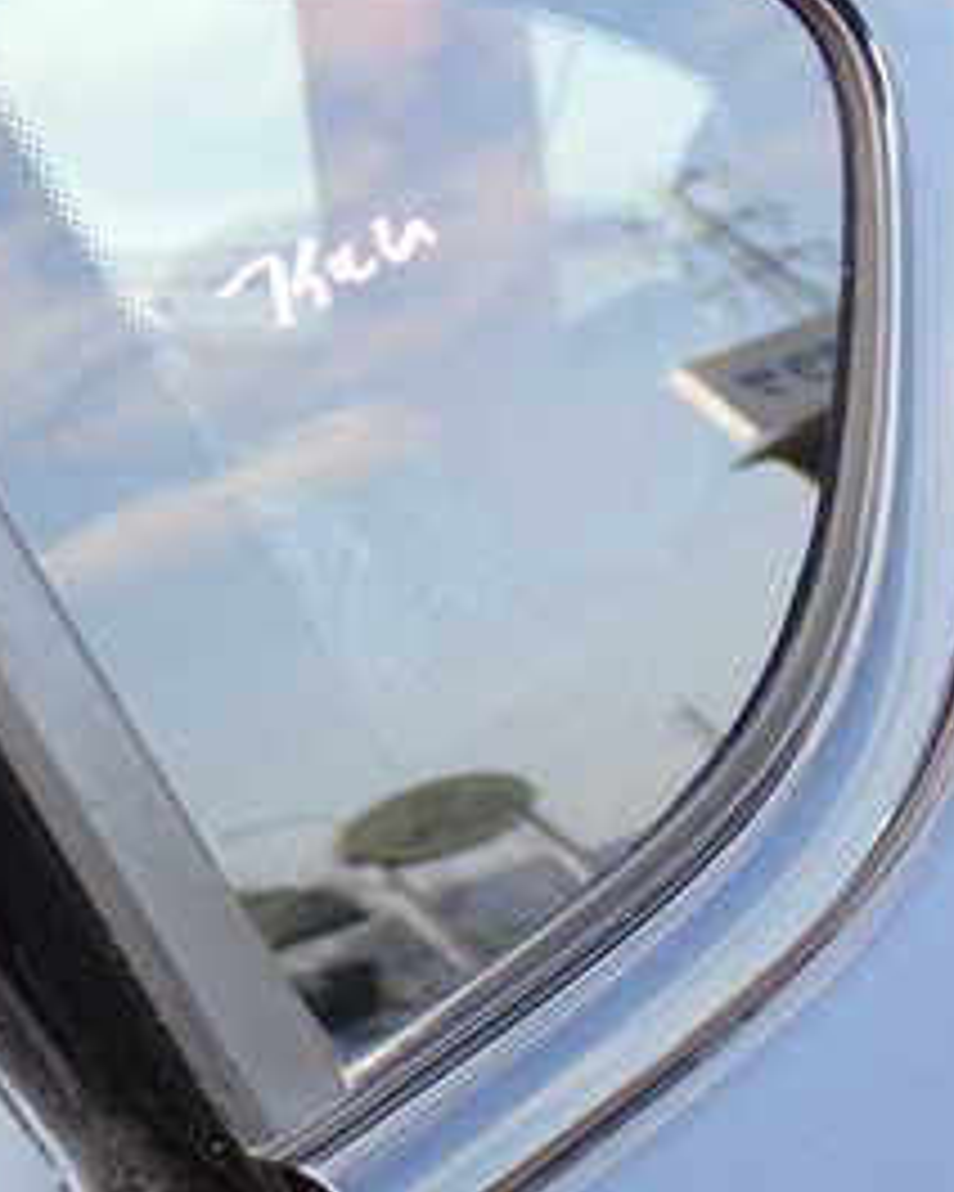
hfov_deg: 14.3
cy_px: 373
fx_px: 3671
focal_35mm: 104
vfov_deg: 18.4
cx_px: -225
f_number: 3.1
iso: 100
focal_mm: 8.4
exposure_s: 1/100
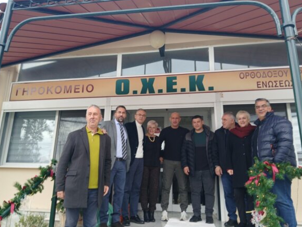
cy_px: 111
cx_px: 150
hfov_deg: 65.3
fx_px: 235
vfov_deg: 51.3
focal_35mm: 27
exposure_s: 1/50
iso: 25
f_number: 1.8
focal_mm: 3.98
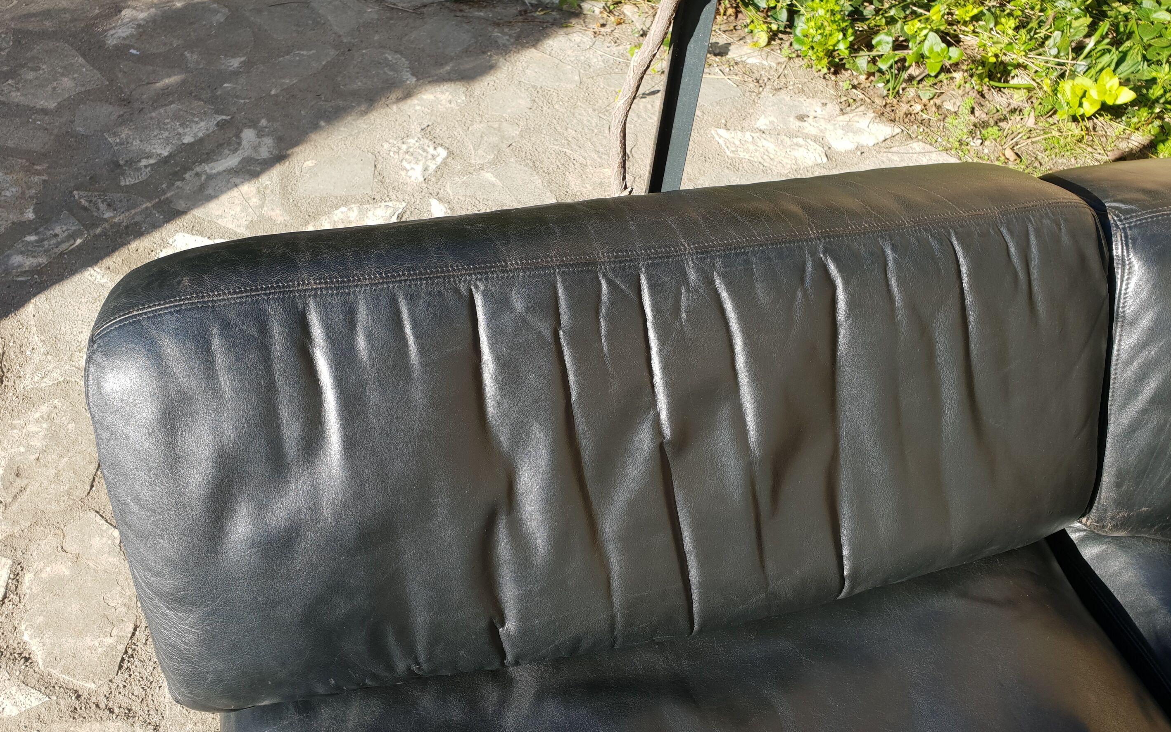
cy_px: 372
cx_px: 581
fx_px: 894
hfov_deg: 66.5
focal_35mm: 28
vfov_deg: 44.5
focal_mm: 4.3
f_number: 2.4
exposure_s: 1/445
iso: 50
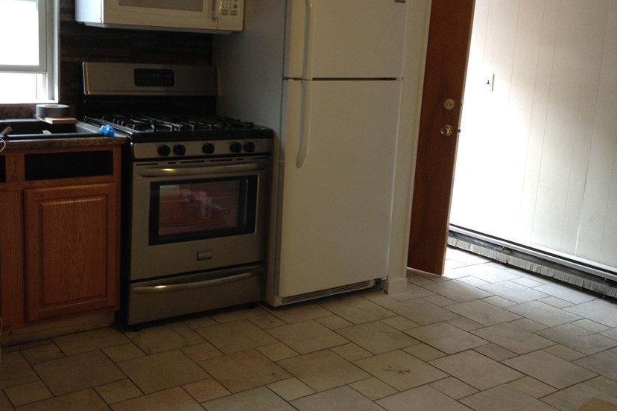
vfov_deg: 29.8
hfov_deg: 43.4
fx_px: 771
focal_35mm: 45
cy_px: 183
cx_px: 251
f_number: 2.4
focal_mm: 4.28
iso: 64
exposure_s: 1/30
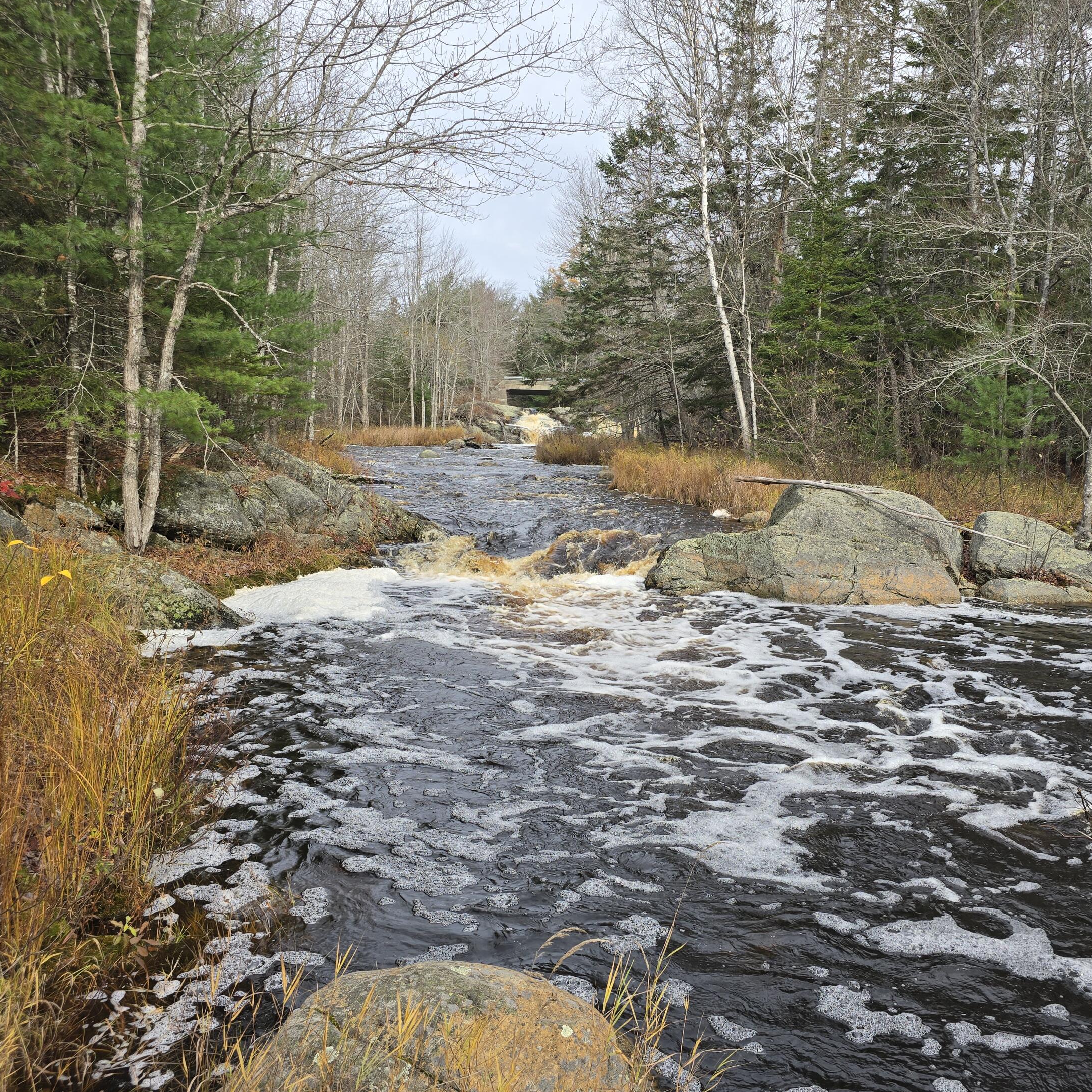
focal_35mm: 28
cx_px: 630
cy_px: 545
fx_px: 999
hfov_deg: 57.0
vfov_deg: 57.3
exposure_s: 1/212
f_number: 1.7
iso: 12
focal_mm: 6.3
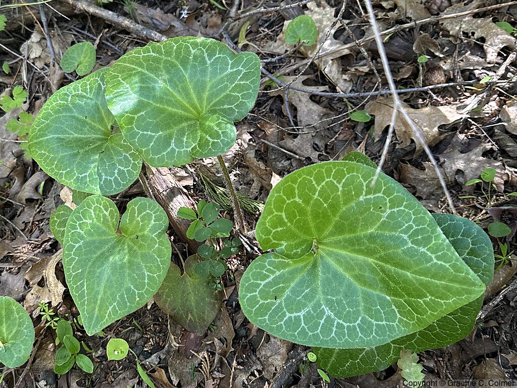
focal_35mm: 24
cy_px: 194
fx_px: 358
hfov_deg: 71.6
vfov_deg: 56.8
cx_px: 258
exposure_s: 1/121
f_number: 1.78
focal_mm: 6.86
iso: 200
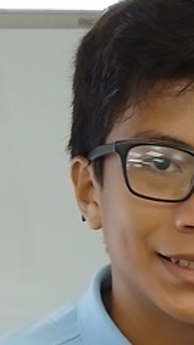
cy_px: 620
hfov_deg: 9.4
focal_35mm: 121
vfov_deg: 15.3
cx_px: 394
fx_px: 1107
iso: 250
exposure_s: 1/40
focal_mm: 3.98
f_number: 1.8
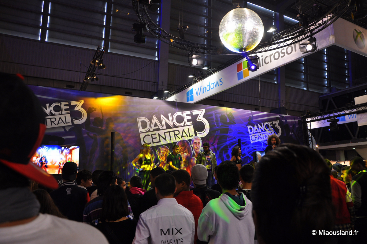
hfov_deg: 67.4
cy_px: 122
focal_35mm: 27
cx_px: 184
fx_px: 275
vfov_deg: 47.8
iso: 400
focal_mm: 18
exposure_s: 1/25
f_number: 5
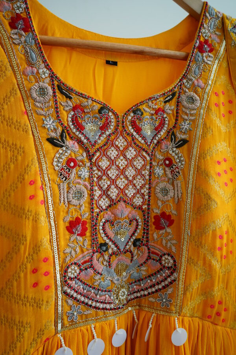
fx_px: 275
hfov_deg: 46.4
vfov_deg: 65.5
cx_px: 118
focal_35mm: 28
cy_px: 178
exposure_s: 1/100
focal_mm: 28
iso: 400
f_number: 7.1
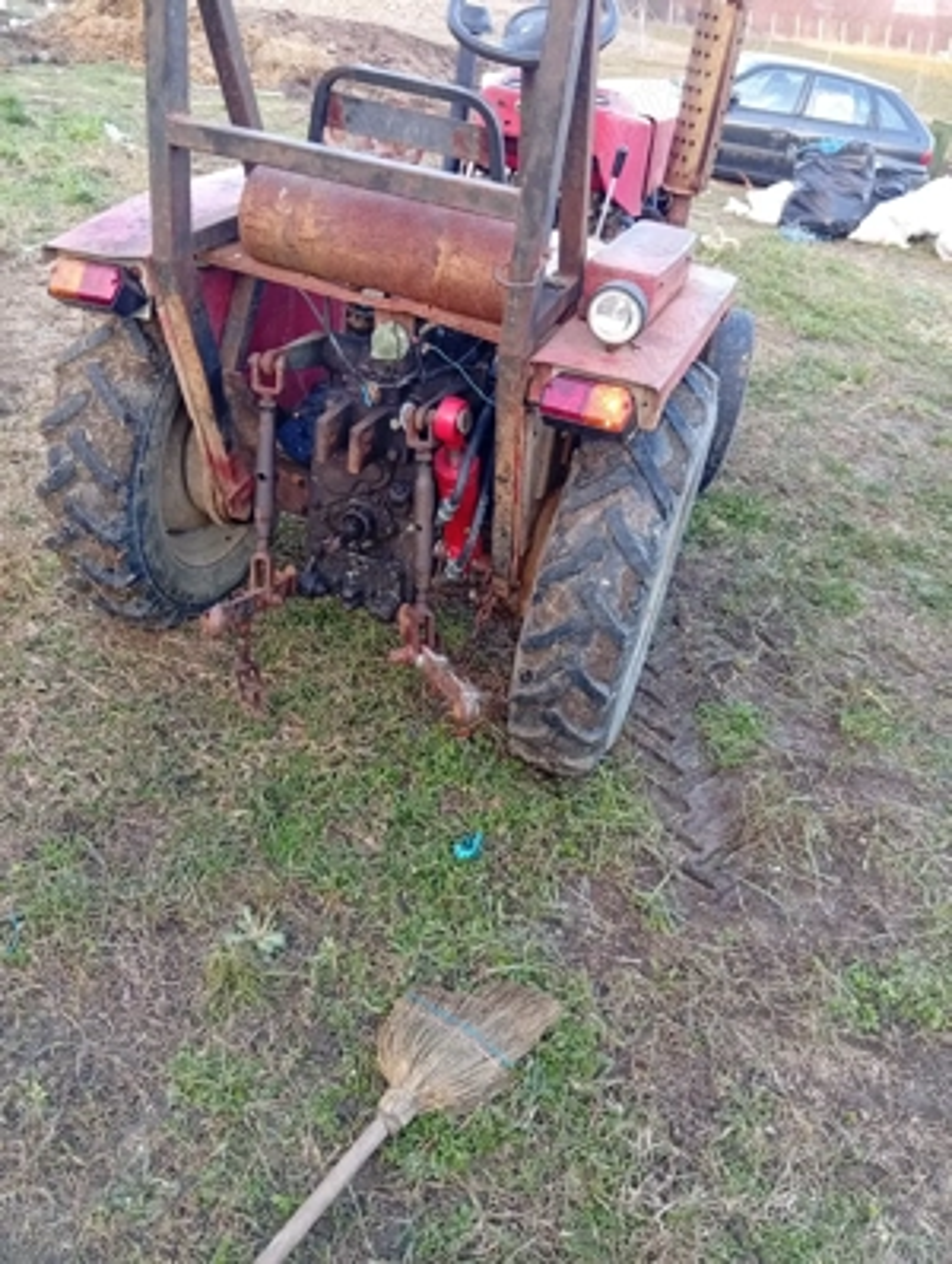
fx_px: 987
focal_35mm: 27
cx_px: 476
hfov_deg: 51.5
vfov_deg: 65.2
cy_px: 632
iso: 98
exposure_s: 1/50.3
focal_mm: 3.84
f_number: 1.8
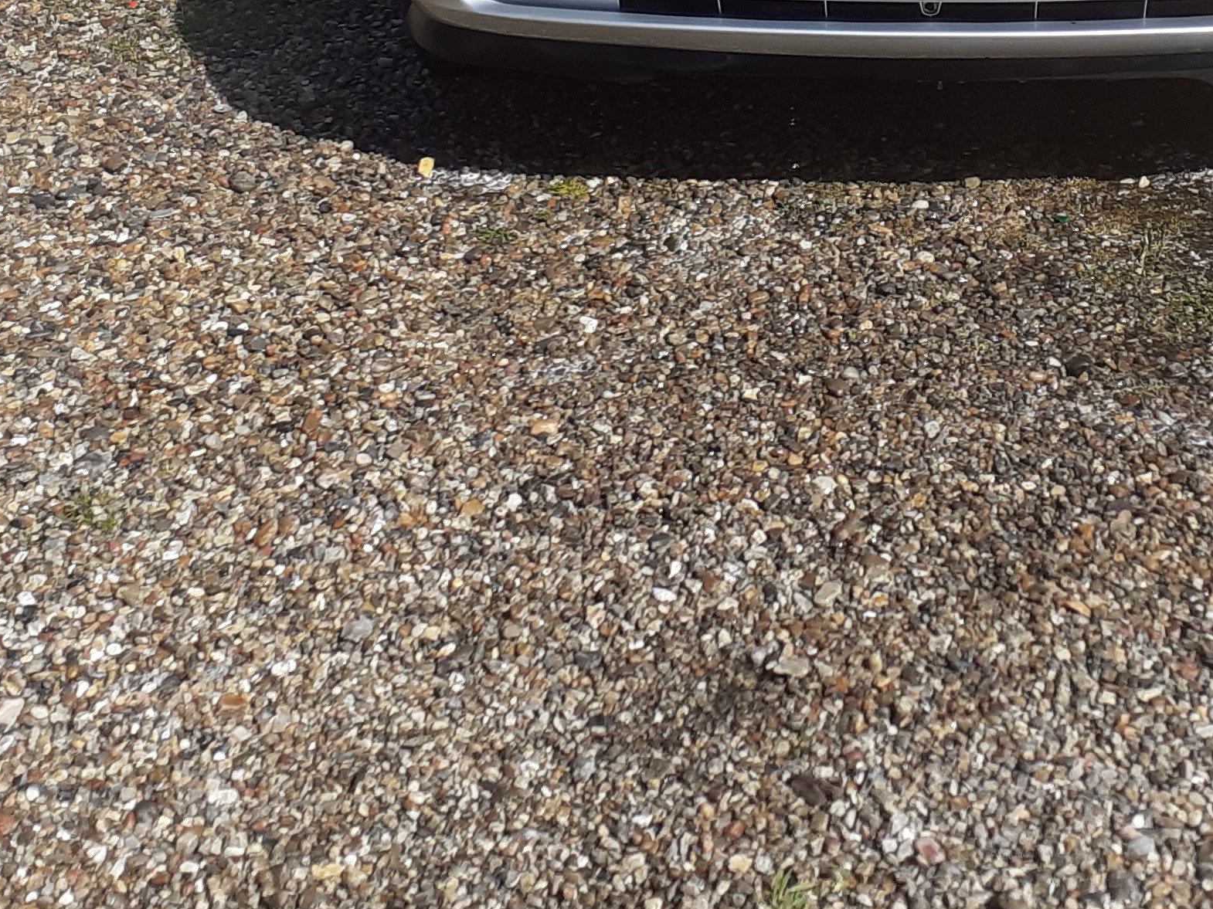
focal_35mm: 71
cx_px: 807
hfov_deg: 27.2
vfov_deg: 19.4
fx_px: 2488
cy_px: -202
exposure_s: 1/2123
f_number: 1.9
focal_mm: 3.6
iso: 40
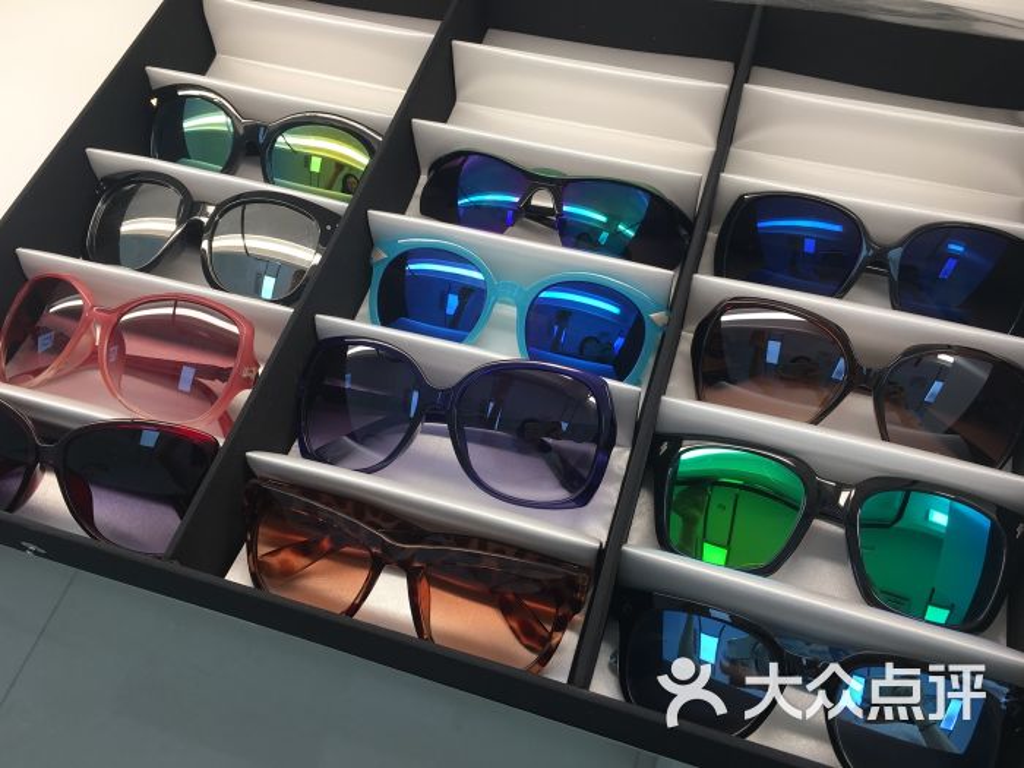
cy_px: 384
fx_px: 858
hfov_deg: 61.7
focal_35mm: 29
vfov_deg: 48.2
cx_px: 512
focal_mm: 4.15
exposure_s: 1/50
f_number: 2.2
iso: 25
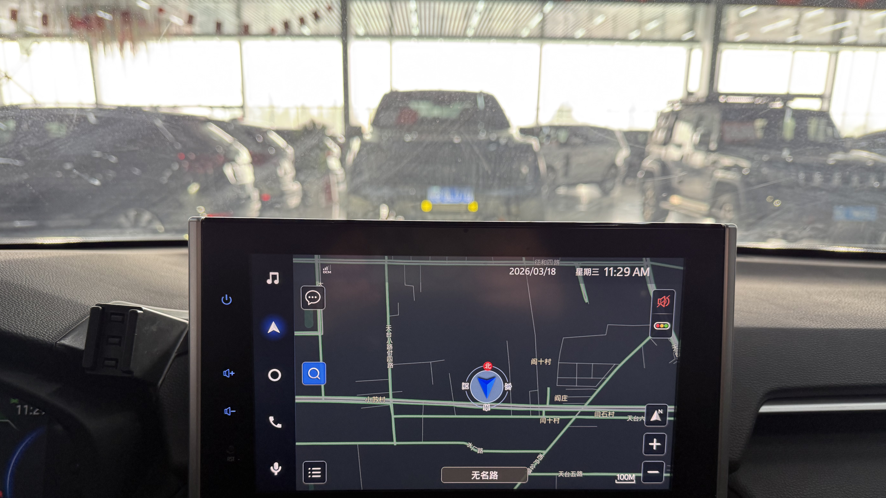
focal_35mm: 27
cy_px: 326
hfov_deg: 69.8
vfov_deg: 42.4
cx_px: 430
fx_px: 634
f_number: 1.78
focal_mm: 6.76
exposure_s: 1/81
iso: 200
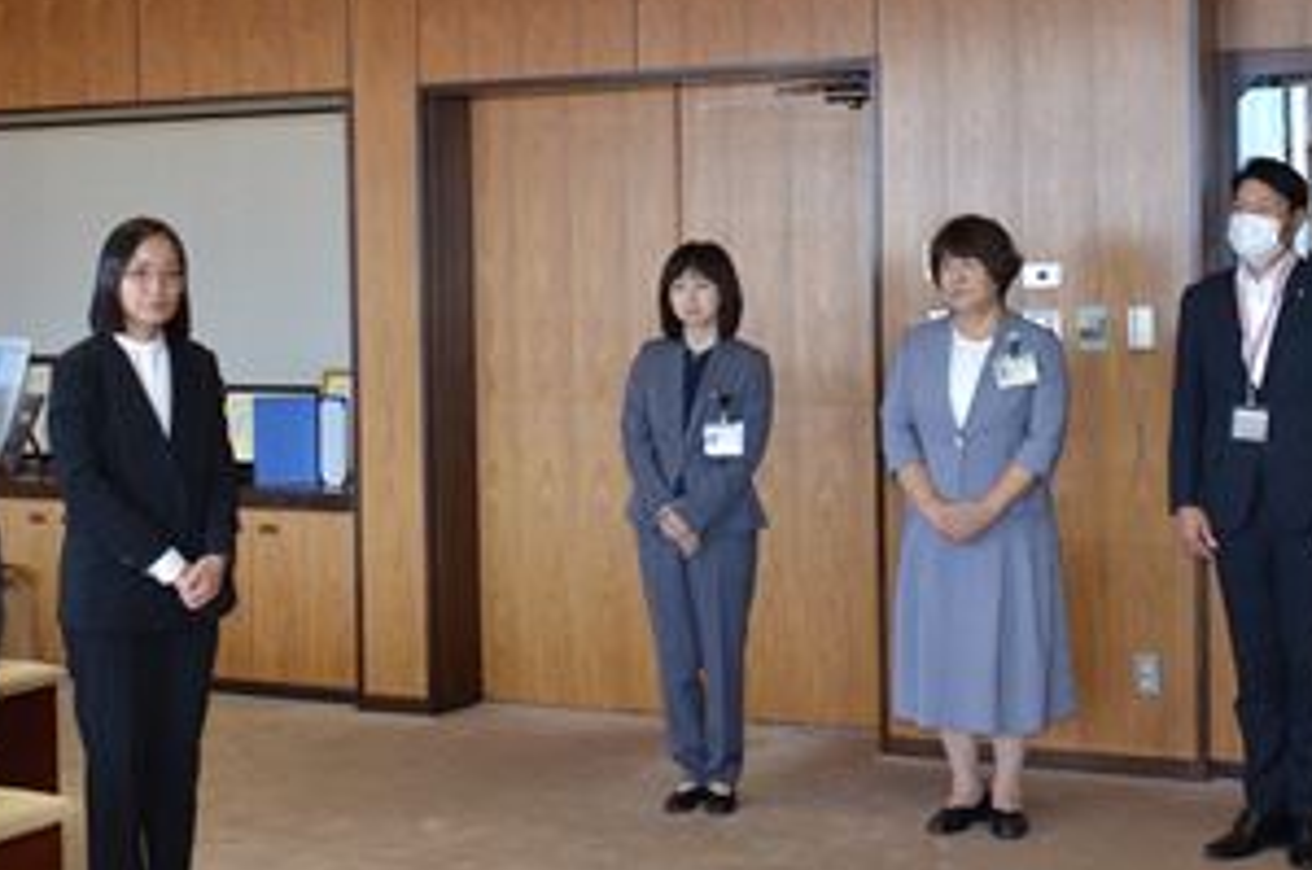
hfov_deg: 33.4
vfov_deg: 22.5
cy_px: 343
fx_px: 2183
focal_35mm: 60
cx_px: 752
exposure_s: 1/250
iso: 900
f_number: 3.8
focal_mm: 24
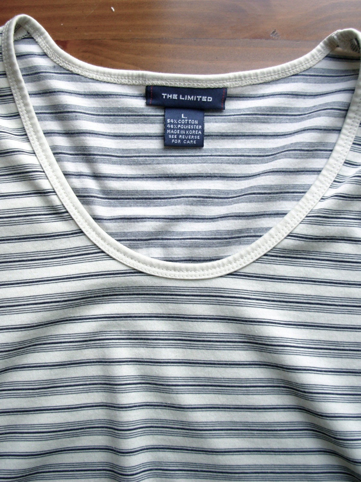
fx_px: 528
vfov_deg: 49.0
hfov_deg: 37.7
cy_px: 241
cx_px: 180
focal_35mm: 38
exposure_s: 1/42.7
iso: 50
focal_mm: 6.3
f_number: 2.9
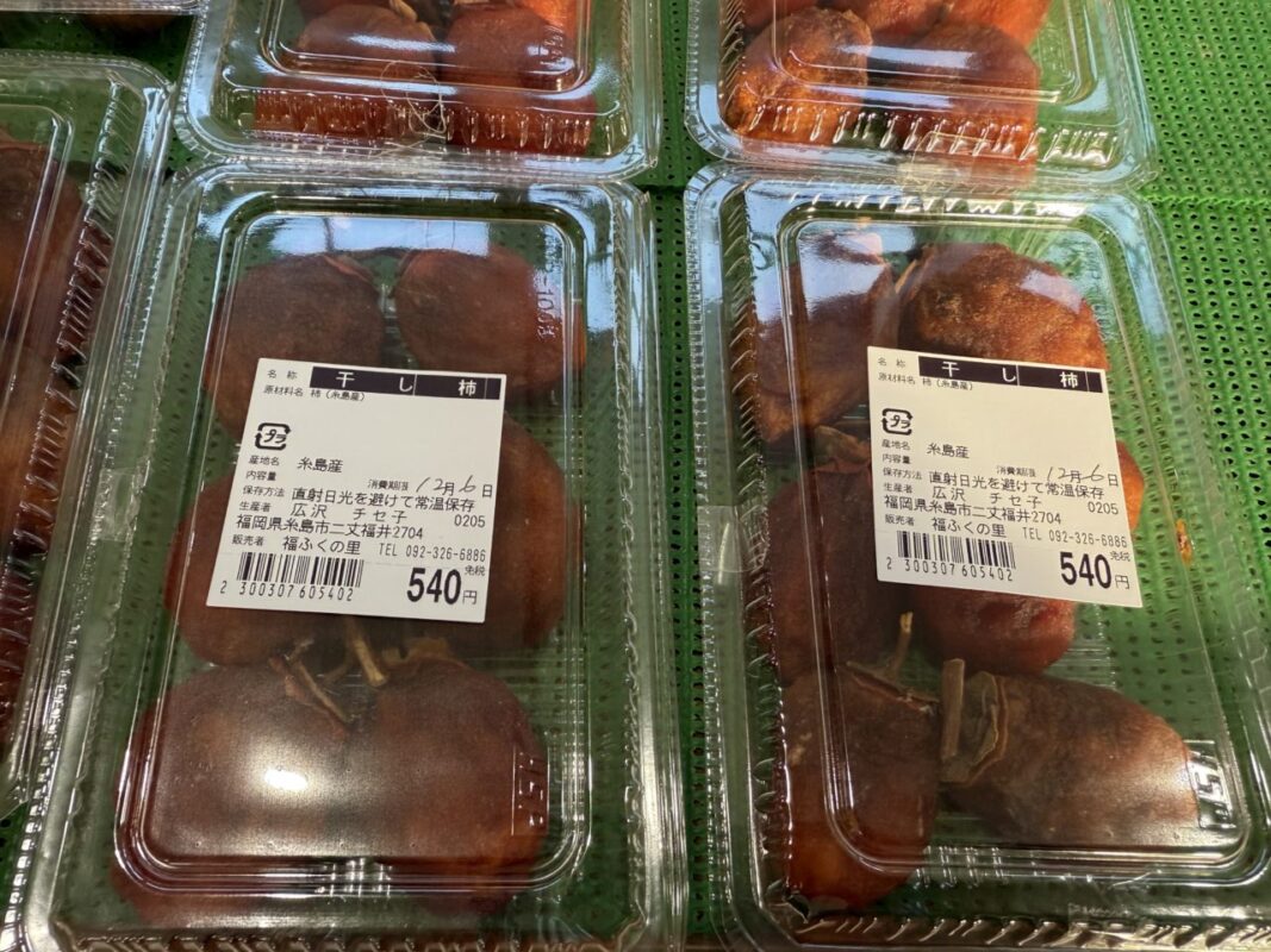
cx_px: 636
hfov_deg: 71.6
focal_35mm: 24
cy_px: 476
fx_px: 881
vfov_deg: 56.8
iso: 160
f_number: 2.2
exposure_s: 1/120
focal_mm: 2.22
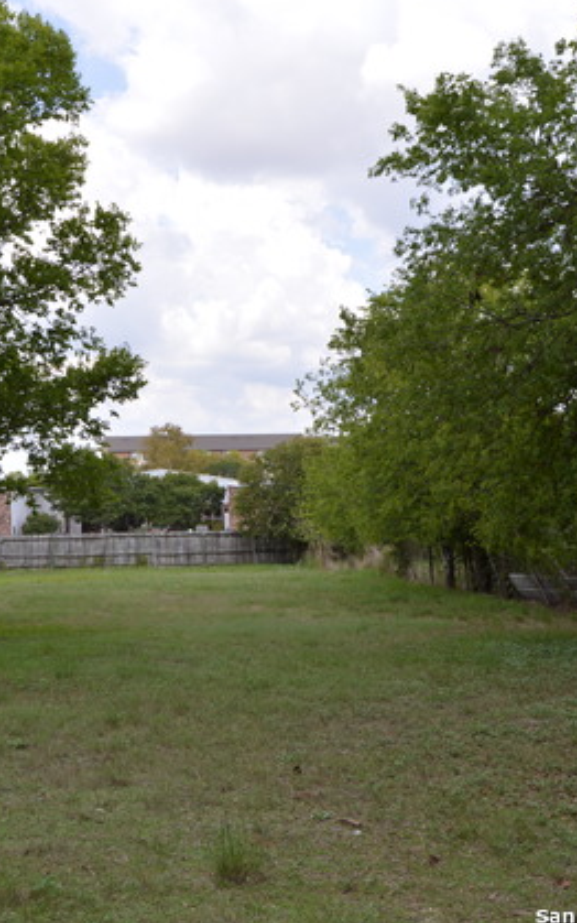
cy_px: 460
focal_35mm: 42
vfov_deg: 47.2
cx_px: 183
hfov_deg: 30.3
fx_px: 1056
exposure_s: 1/200
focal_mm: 18
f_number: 6.3
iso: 100
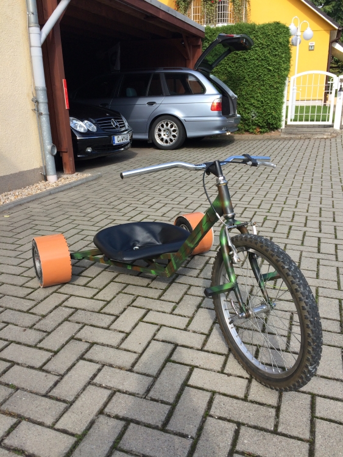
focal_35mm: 29
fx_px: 383
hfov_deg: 48.3
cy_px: 228
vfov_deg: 61.6
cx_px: 172
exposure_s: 1/1053
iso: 32
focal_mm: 4.15
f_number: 2.2
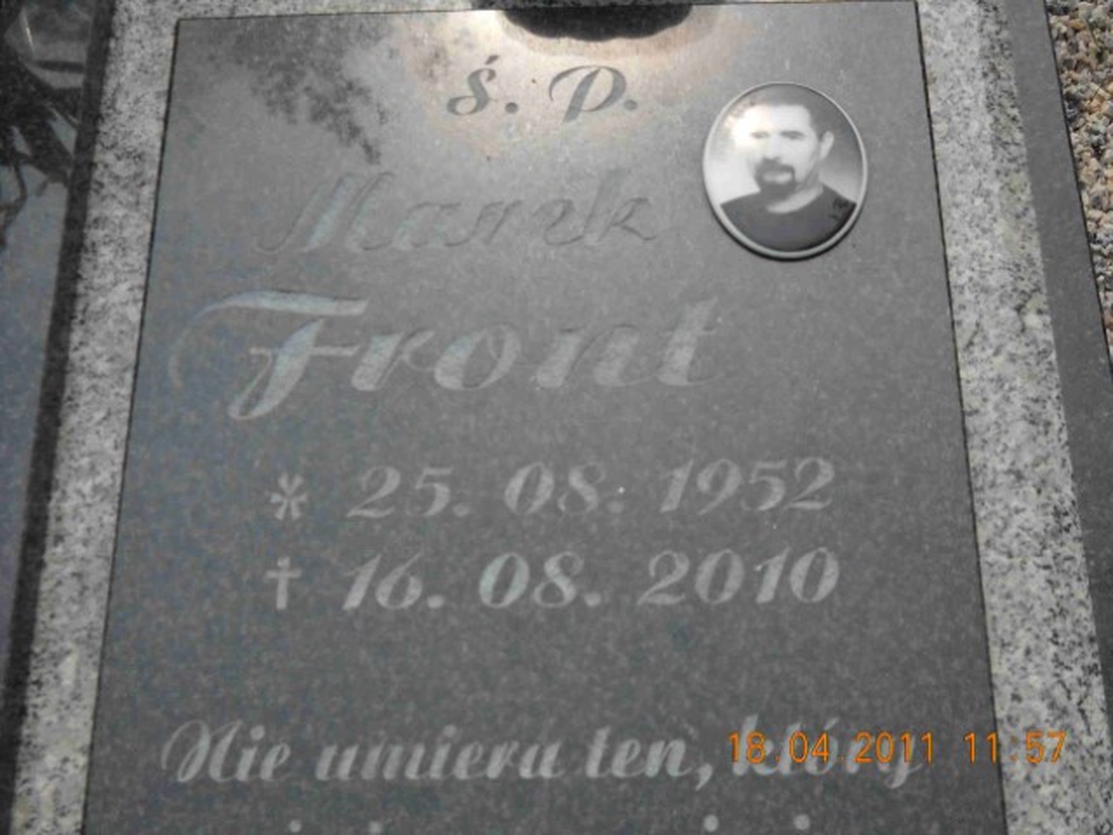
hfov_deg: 29.8
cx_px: 556
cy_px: 418
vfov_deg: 22.6
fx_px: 2090
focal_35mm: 65
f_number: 7.1
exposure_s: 1/272
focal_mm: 10.84
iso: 64
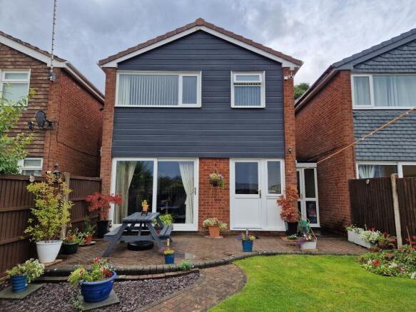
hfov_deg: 73.9
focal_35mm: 23
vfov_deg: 58.9
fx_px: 276
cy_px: 156
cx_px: 208
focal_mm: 5.4
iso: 50
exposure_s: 1/912
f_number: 1.8
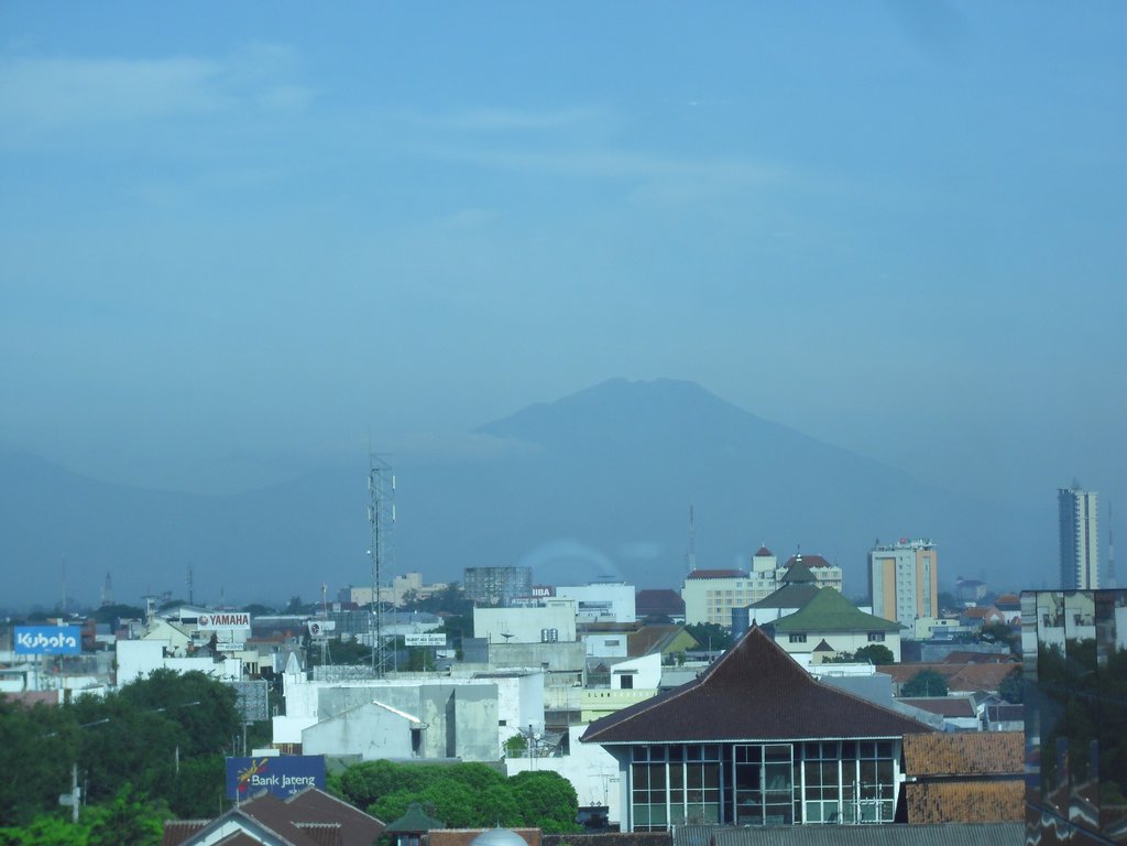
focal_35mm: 113
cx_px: 564
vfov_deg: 13.1
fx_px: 3679
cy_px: 423
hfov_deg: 17.4
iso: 100
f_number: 5.2
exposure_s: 1/320
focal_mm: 18.6
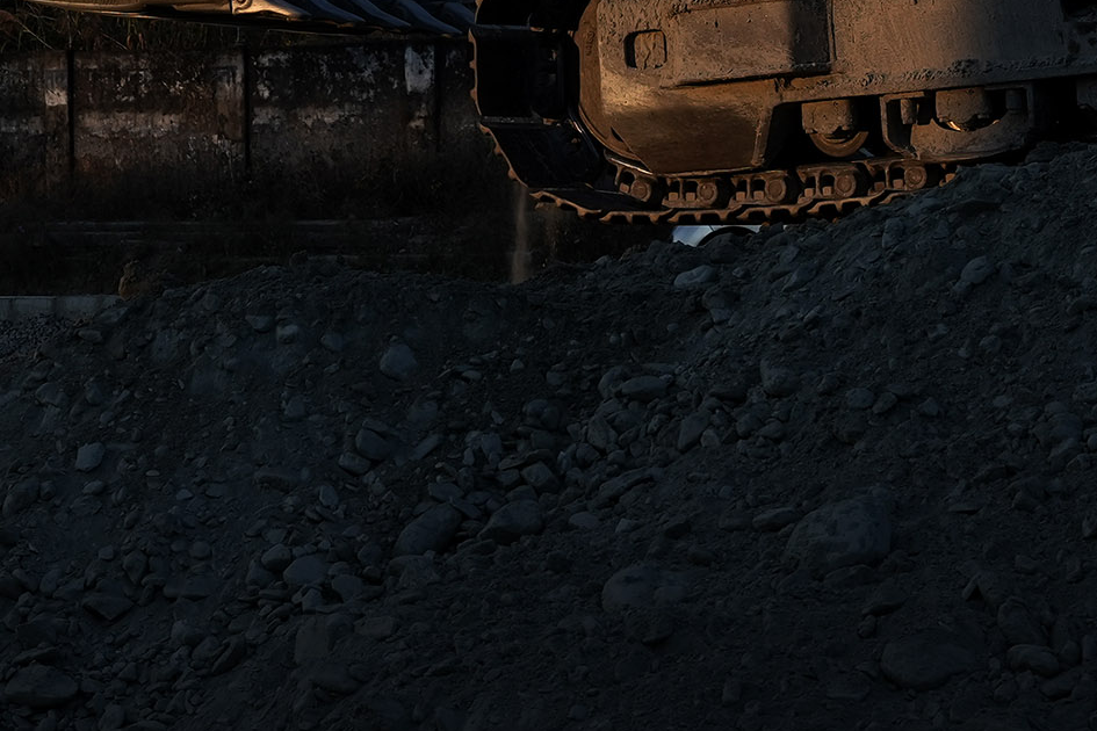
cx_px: 497
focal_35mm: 130
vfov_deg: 10.2
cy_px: -386
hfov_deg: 15.8
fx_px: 3947
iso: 200
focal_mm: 40.8
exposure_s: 1/500
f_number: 6.3
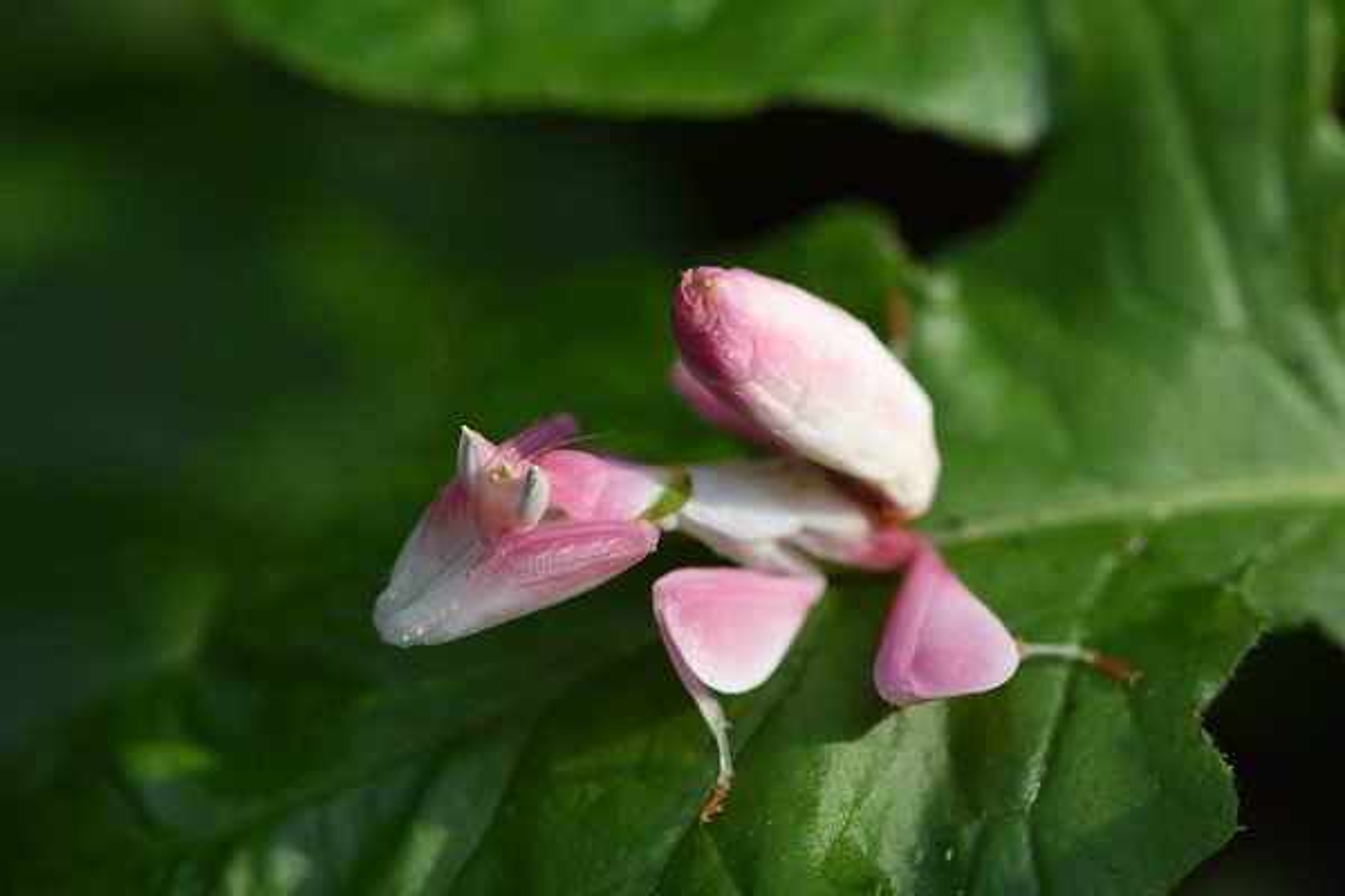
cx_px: 672
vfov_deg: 13.0
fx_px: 3923
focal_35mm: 105
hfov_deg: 19.5
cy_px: 448
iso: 1000
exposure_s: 1/250
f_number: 18
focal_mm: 105
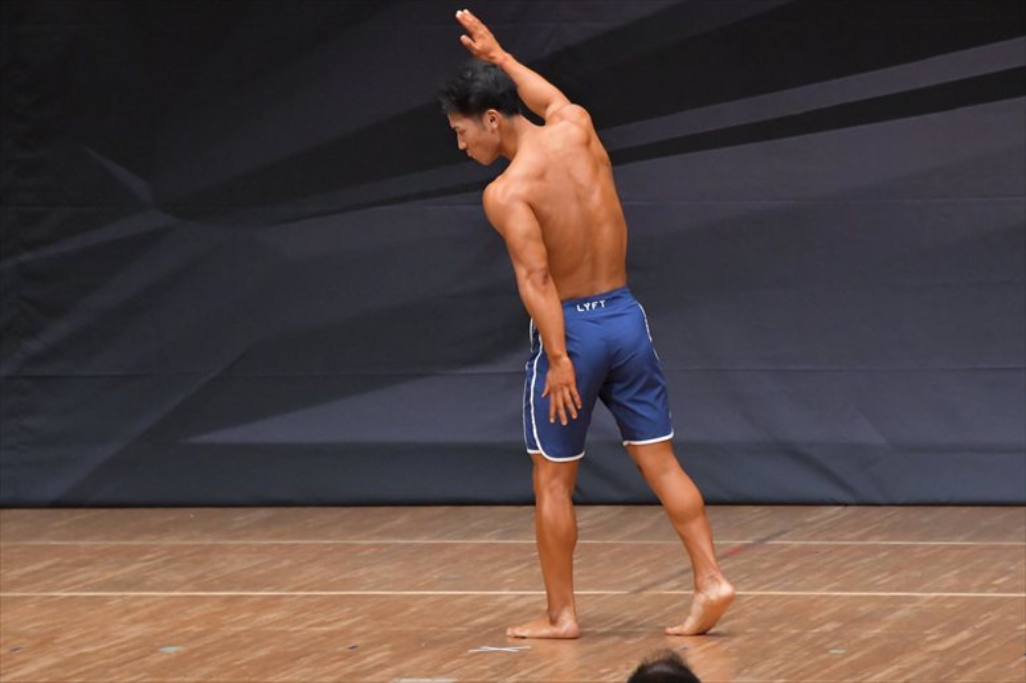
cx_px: 513
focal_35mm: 285
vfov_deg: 4.8
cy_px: 342
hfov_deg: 7.2
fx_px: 8119
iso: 6400
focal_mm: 190
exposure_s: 1/400
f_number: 5.6
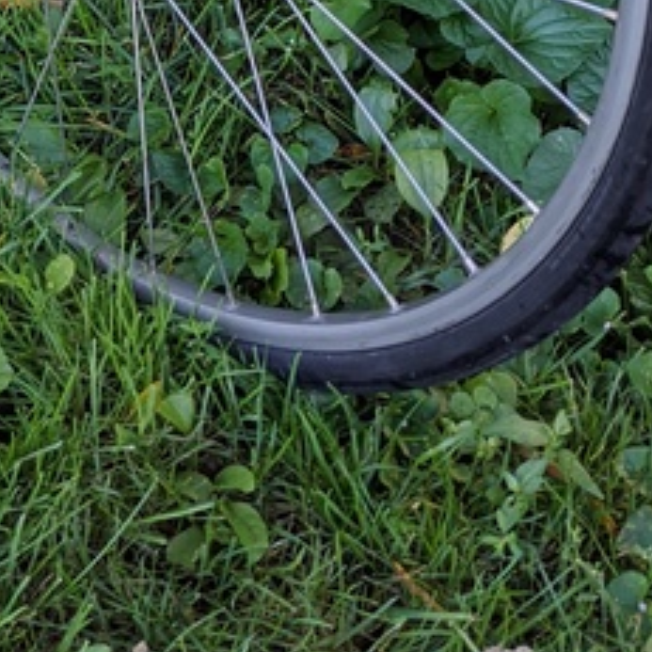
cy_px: -364
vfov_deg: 16.2
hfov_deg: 16.9
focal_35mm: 97
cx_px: -182
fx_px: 2067
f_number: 1.73
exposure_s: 1/239
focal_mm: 4.38
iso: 50
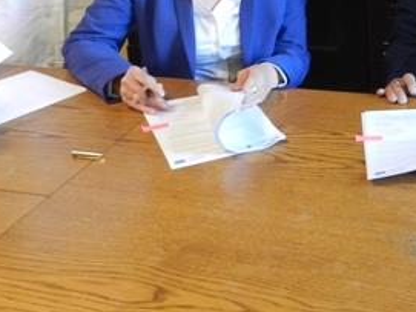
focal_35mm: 68
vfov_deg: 20.5
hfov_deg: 27.7
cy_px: -35
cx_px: 361
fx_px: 817
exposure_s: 1/13
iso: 400
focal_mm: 4
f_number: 3.4
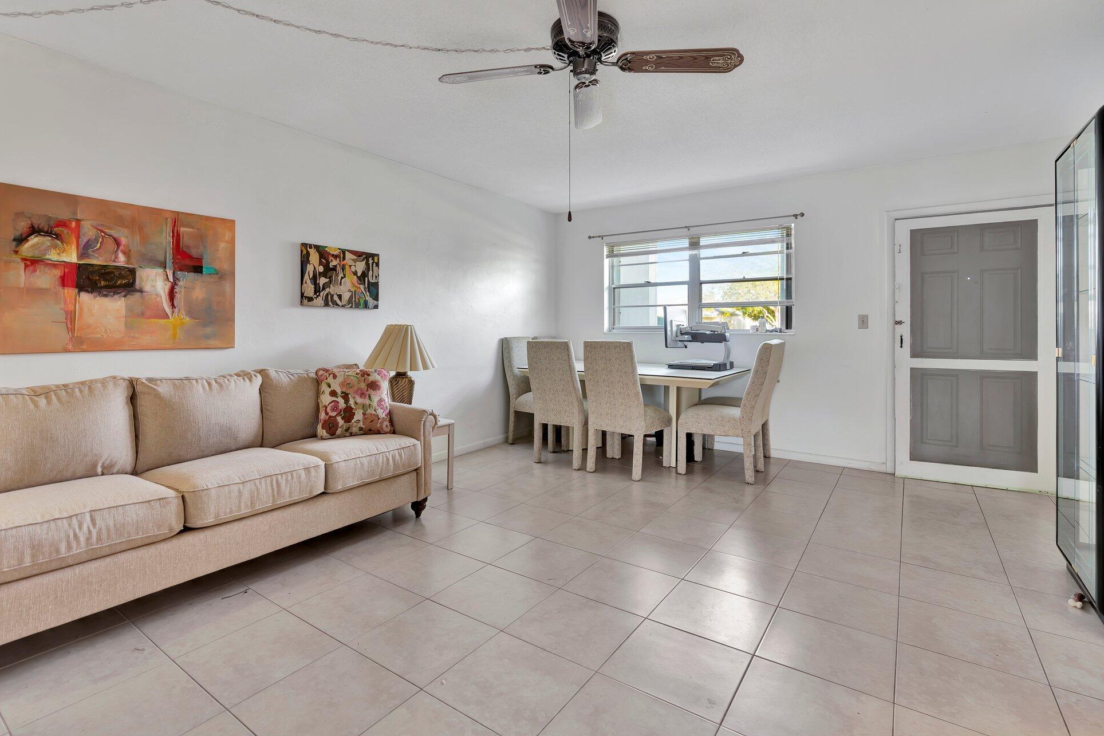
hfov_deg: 93.2
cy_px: 348
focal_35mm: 17
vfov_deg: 70.4
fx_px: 521
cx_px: 526
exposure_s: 1/4
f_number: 5.6
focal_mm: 16
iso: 100
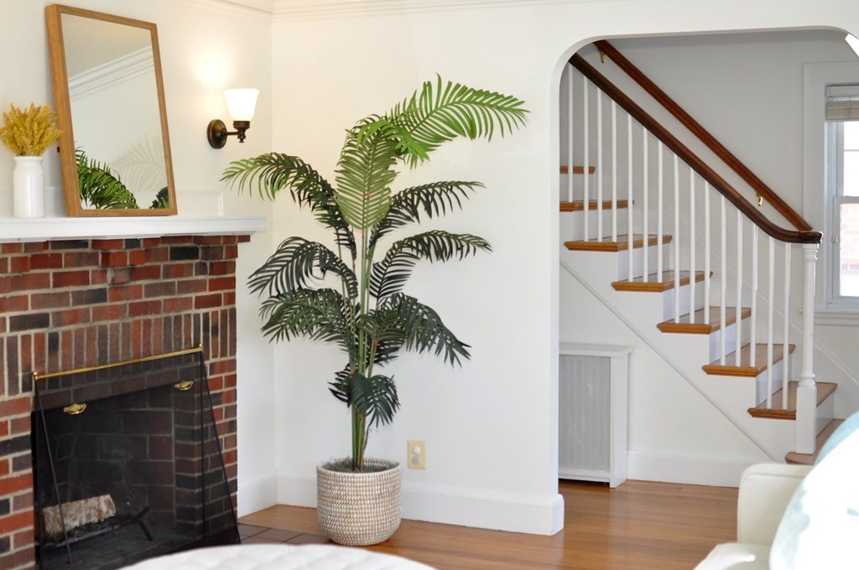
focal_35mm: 52
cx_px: 430
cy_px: 285
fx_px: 1251
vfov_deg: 25.7
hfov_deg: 37.9
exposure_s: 1/100
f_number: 2.5
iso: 200
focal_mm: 35
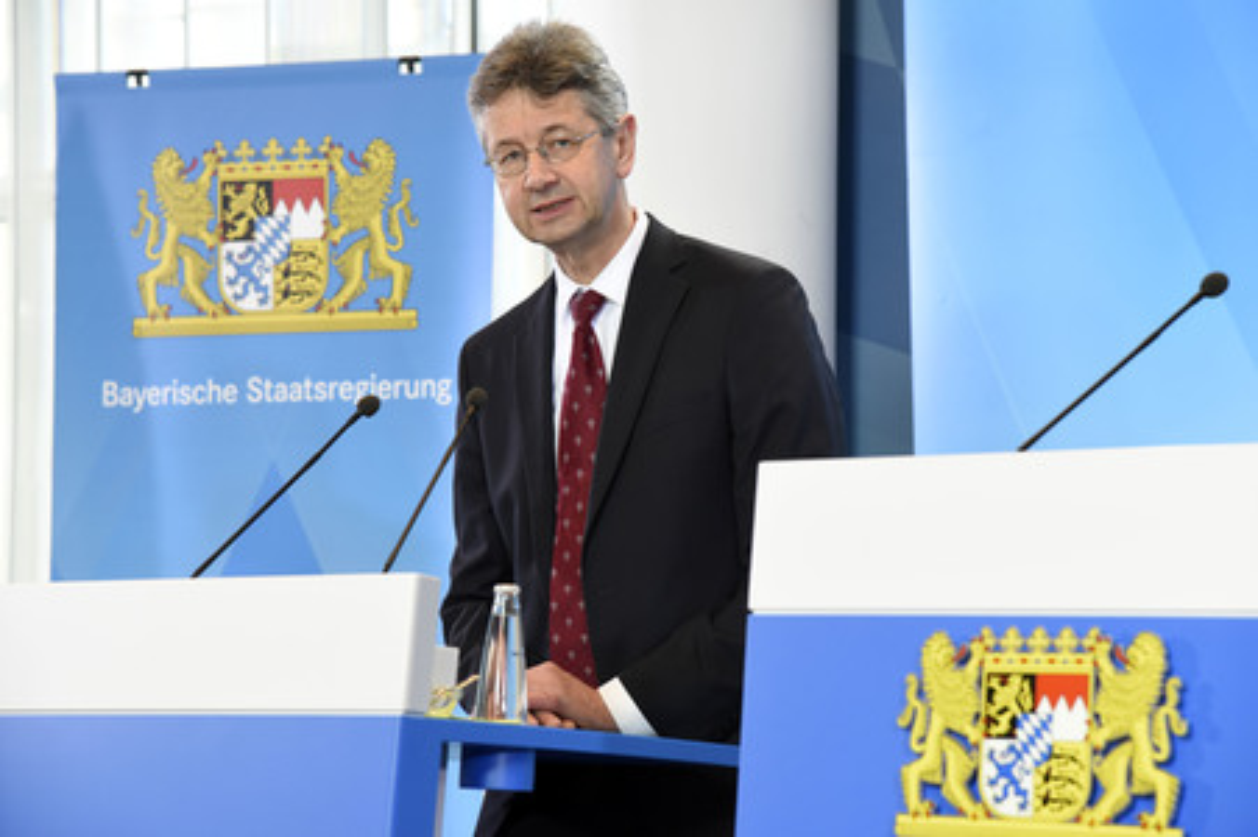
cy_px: 418
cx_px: 629
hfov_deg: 17.1
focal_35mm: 120
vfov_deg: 11.4
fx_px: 4190
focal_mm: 120
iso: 3200
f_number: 6.3
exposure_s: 1/100
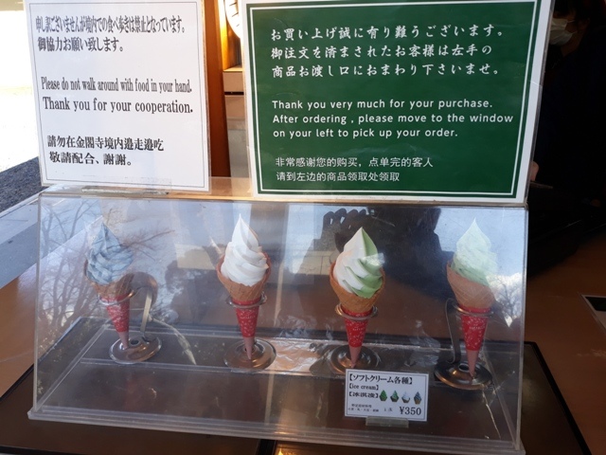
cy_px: 228
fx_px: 473
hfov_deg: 65.3
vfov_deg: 51.4
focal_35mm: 27
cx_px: 303
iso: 40
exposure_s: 1/224
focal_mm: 3.71
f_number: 1.7
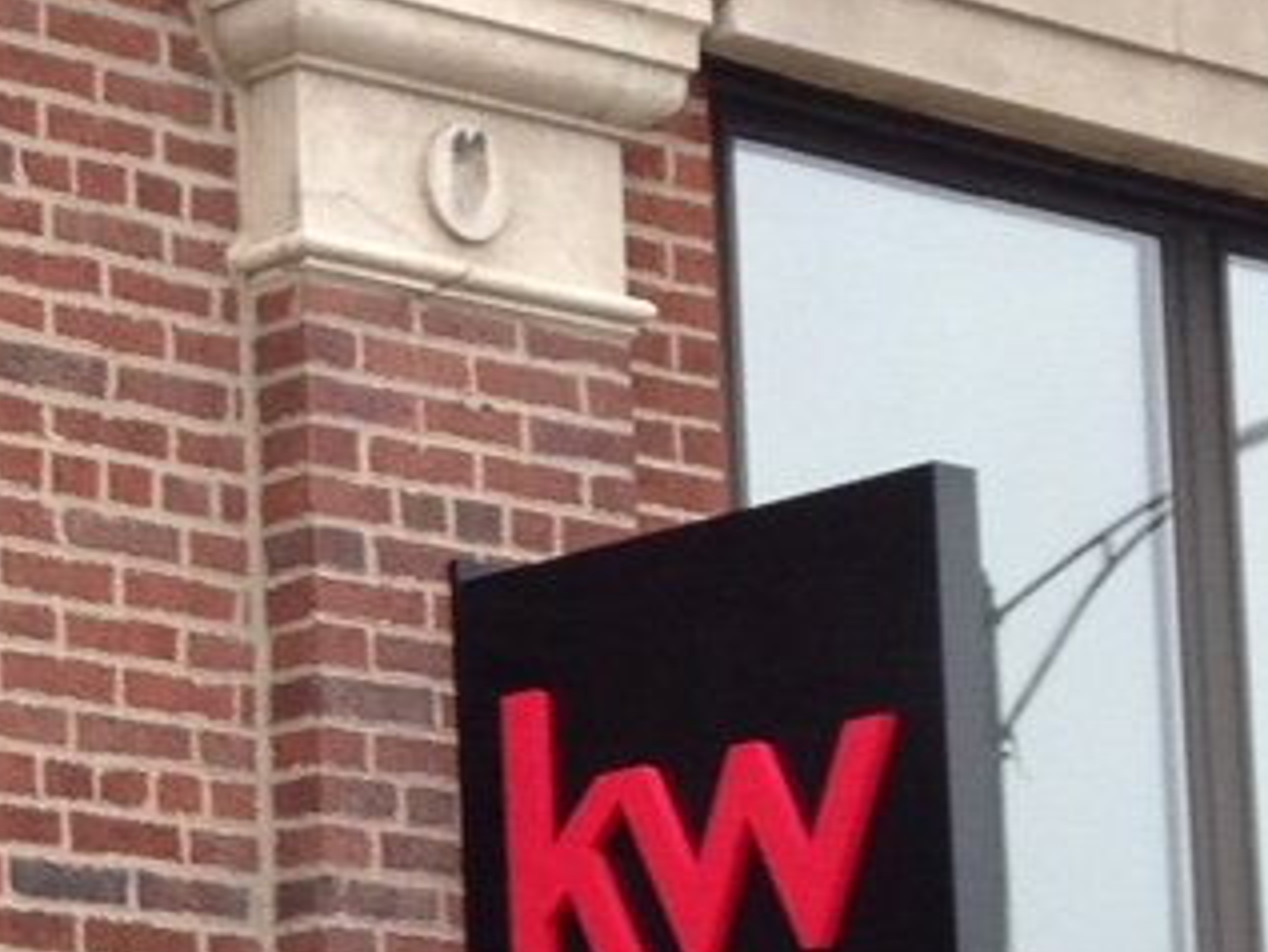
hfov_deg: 11.1
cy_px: 1056
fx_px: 6230
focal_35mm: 170
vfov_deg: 8.7
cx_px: -724
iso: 64
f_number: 2.4
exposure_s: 1/120
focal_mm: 4.12
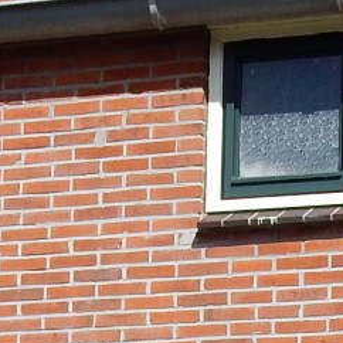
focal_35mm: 224
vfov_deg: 7.6
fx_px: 2511
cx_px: 120
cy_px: 543
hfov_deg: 7.8
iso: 125
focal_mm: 6.4
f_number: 4
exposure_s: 1/1600
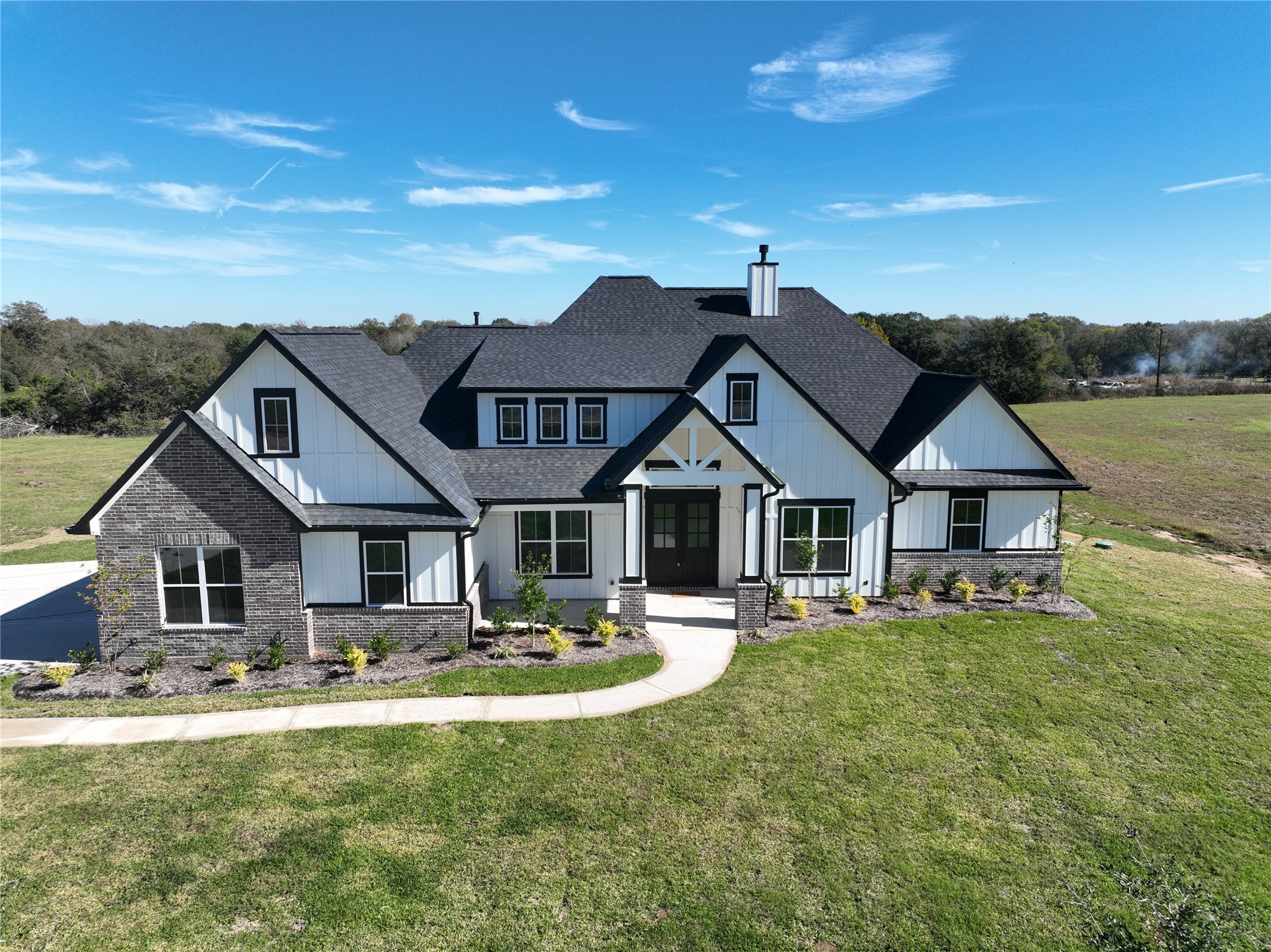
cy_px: 476
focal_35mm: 24
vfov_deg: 56.8
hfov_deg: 71.6
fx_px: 881
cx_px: 636
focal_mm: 12.29
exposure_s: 1/1600
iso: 100
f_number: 2.8
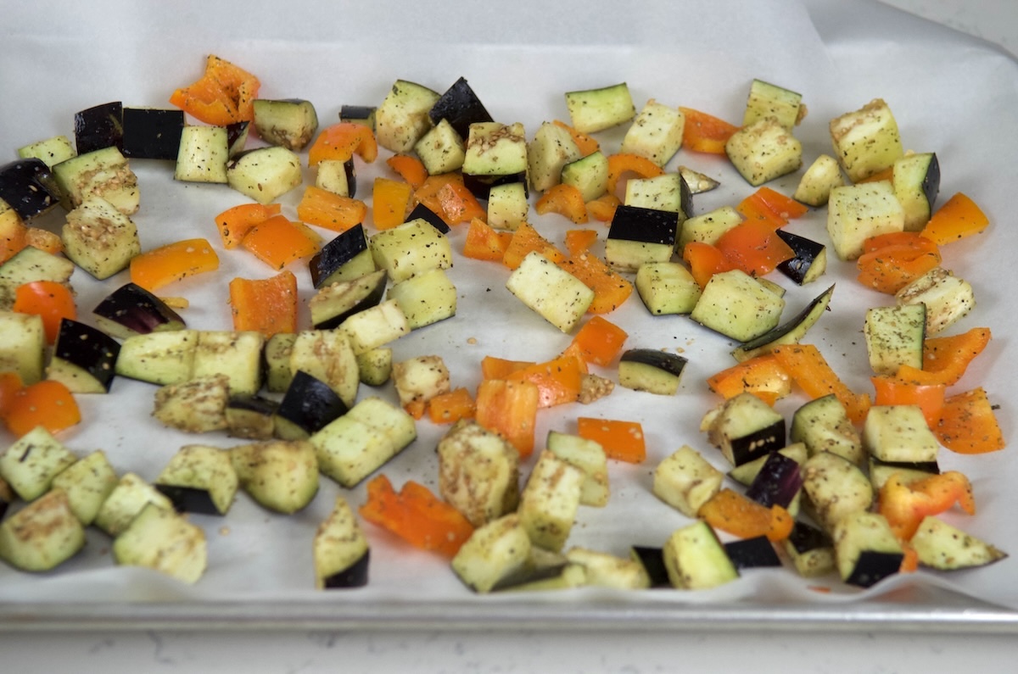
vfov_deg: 17.4
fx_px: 2201
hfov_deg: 26.0
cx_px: 509
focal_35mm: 78
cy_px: 337
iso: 800
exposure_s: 1/125
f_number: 4
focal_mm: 52
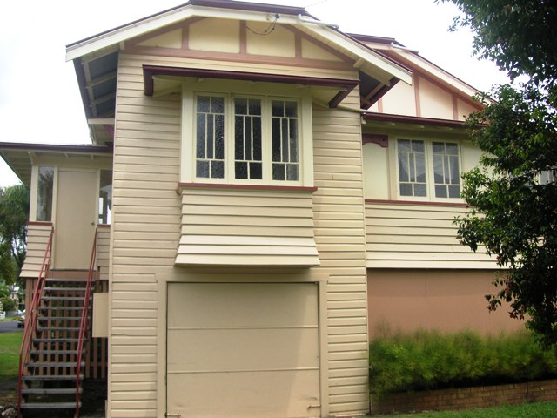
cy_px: 209
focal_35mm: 37
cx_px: 278
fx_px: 595
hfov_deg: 50.1
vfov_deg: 38.7
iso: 50
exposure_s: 1/750
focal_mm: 6.1
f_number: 2.8
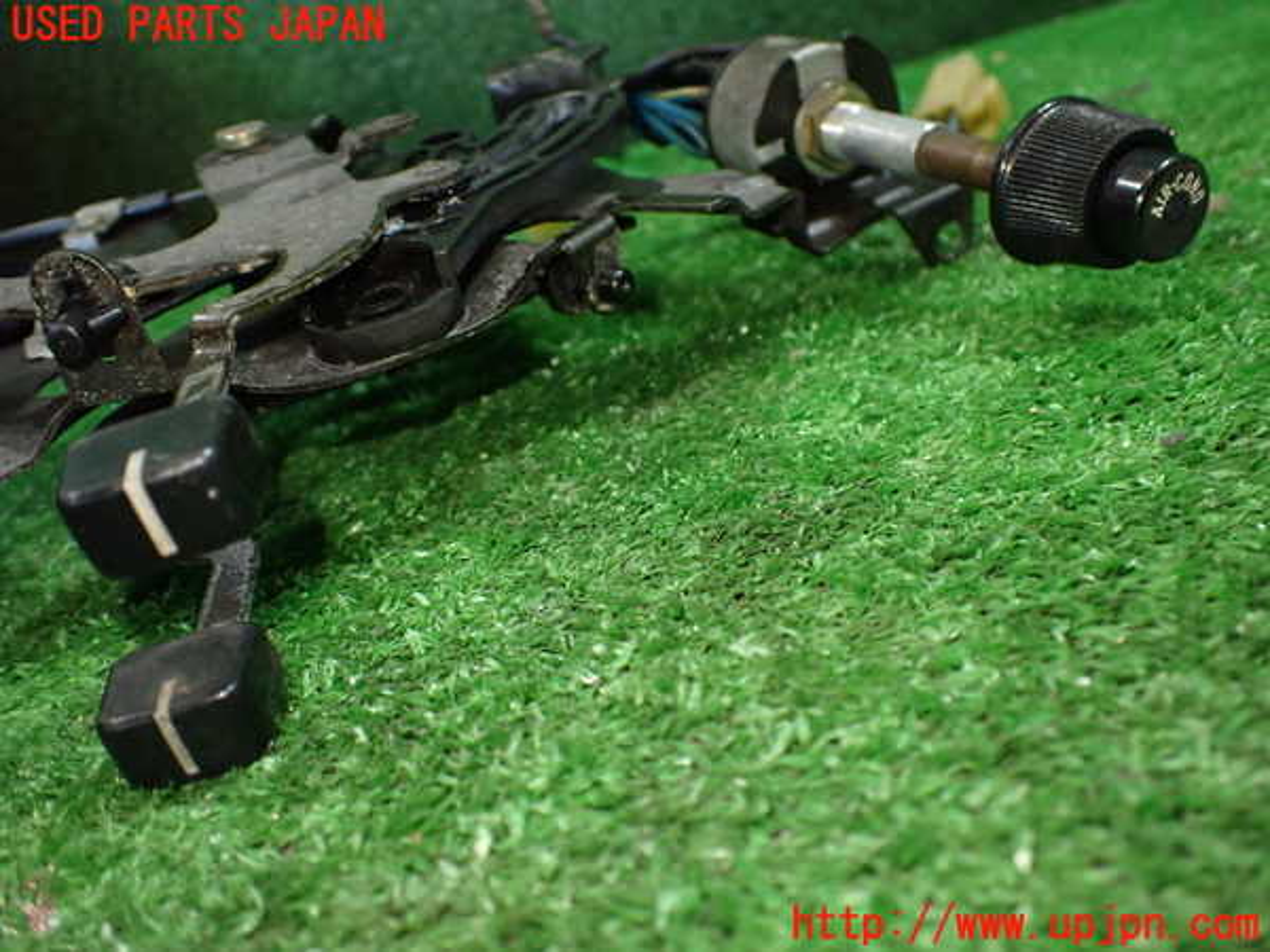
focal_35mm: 30
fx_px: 1101
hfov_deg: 60.0
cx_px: 635
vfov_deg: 46.8
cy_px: 476
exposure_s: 1/125
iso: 800
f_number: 2.3
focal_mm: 5.4
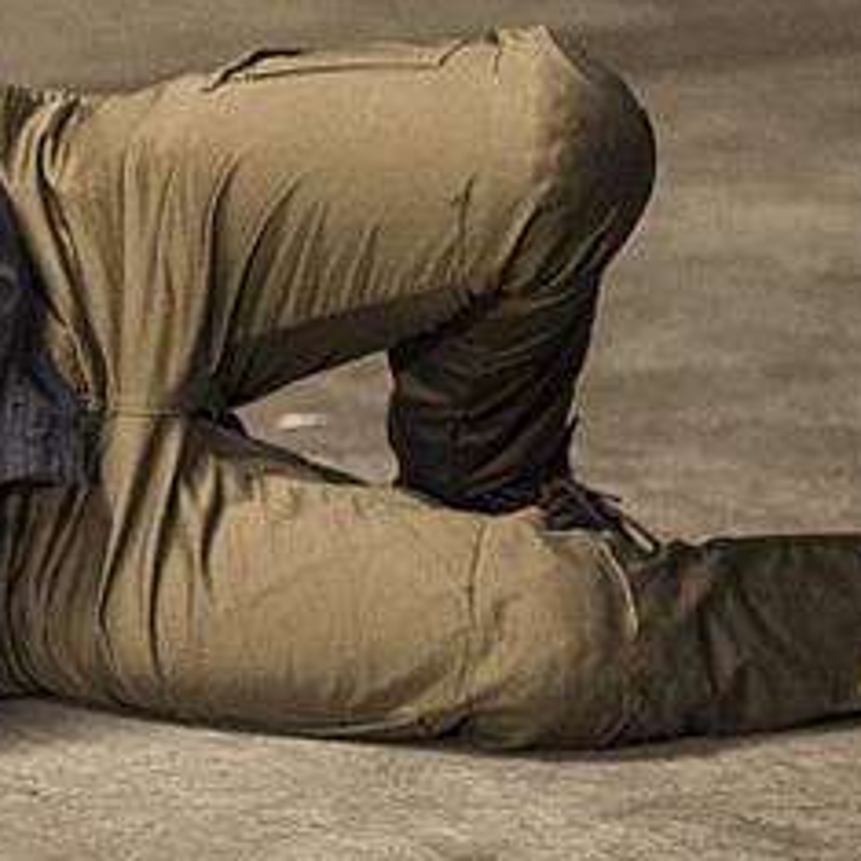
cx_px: -180
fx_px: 5544
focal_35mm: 197
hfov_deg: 8.8
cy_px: 126
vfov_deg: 8.9
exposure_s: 1/80
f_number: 2.8
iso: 4000
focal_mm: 70
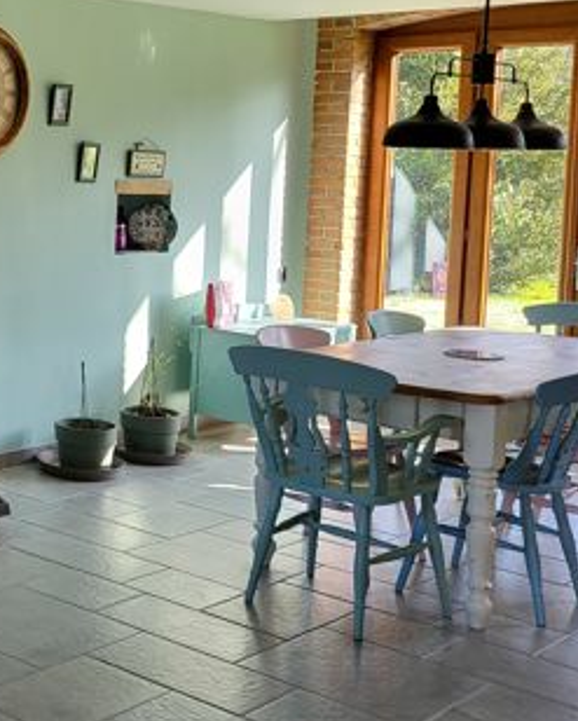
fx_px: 1238
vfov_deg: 32.2
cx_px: -221
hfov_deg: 22.7
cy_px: 253
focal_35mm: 58
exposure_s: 1/100
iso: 80
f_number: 1.8
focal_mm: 5.4
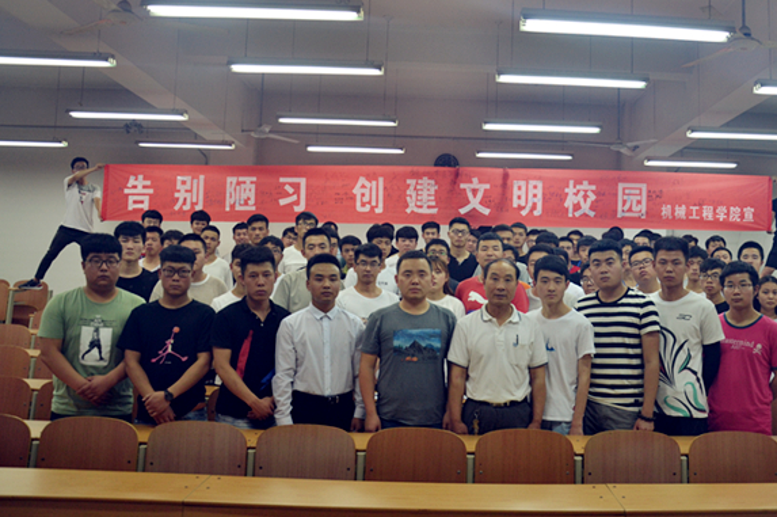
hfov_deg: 56.8
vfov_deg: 39.9
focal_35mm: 33
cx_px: 472
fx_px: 712
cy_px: 242
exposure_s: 1/60
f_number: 3.5
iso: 500
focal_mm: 18
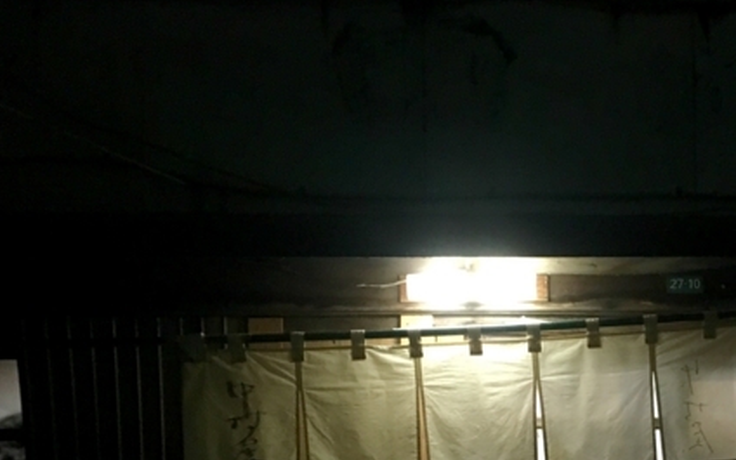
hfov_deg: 33.9
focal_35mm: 58
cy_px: 491
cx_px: 608
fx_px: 1163
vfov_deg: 21.4
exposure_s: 1/15
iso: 400
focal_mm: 4.15
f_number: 2.2
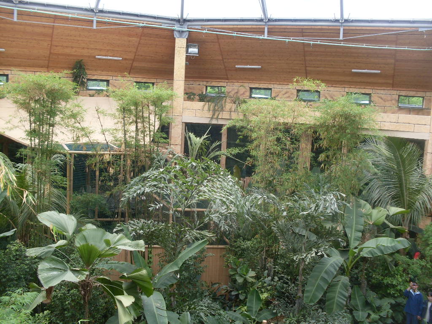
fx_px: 474
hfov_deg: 49.0
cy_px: 162
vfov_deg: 37.7
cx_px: 216
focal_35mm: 38
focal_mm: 6.3
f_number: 2.8
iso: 80
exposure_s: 1/180
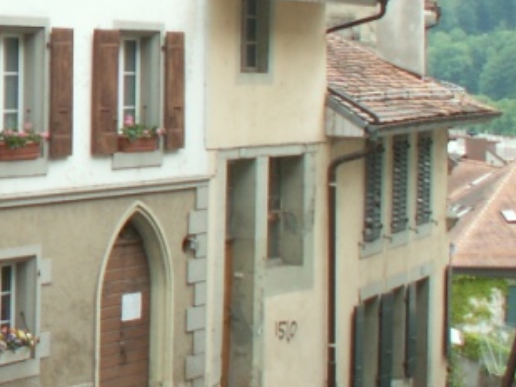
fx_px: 1730
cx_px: -334
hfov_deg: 15.2
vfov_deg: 12.7
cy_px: 20
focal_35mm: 116
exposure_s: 1/80
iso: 50
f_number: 4
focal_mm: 5.86
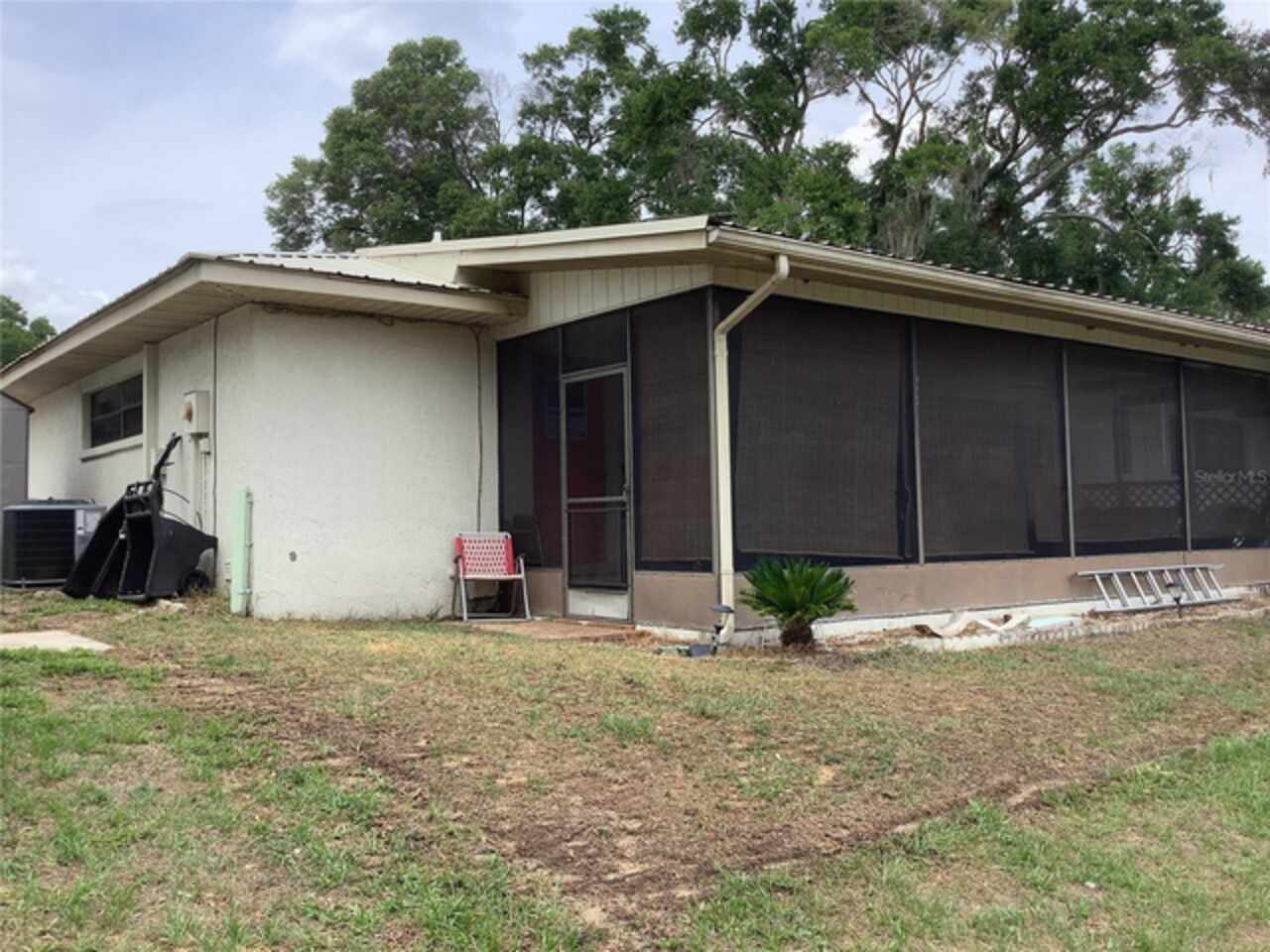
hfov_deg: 58.4
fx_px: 1137
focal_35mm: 31
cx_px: 635
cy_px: 476
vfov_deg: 45.4
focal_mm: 3.3
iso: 25
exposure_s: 1/617
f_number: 2.4
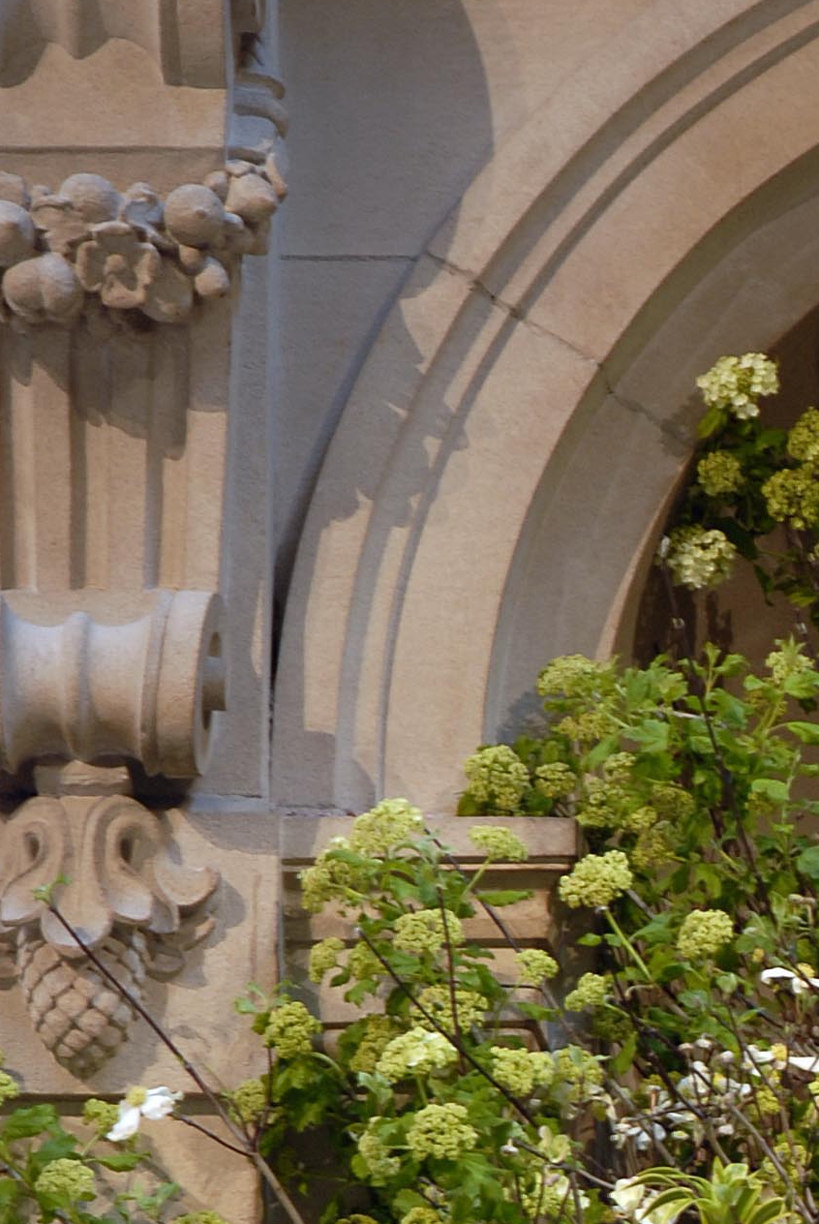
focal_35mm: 239
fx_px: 8133
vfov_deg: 8.5
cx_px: 1226
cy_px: 1322
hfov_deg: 5.7
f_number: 5
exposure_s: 1
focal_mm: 52
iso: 100
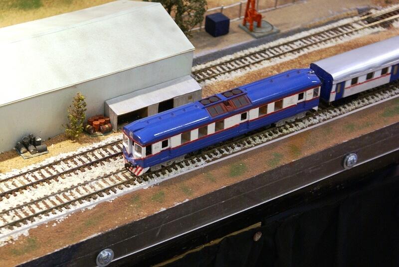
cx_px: 200
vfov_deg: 13.1
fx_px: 1165
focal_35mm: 105
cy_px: 134
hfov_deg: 19.4
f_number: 5.6
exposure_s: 1/15
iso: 400
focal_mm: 70
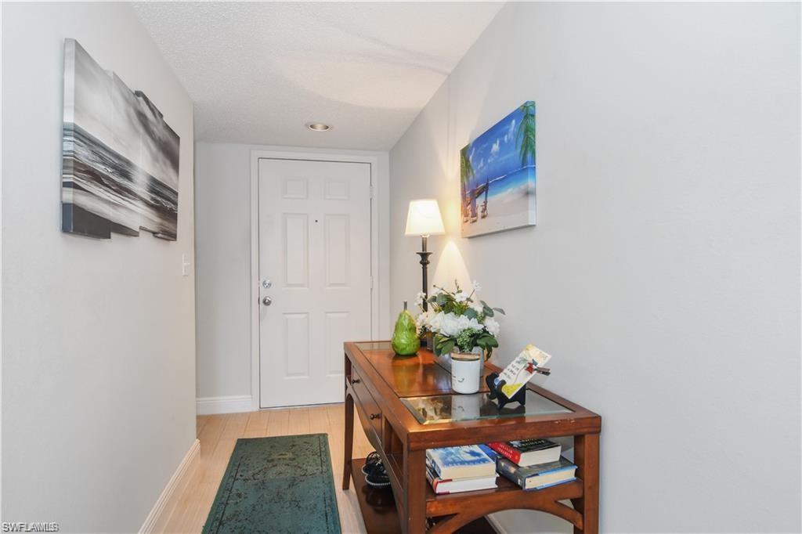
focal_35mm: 18
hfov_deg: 90.0
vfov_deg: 67.3
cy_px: 267
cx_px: 401
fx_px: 401
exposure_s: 1/20
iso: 400
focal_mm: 12
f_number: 8
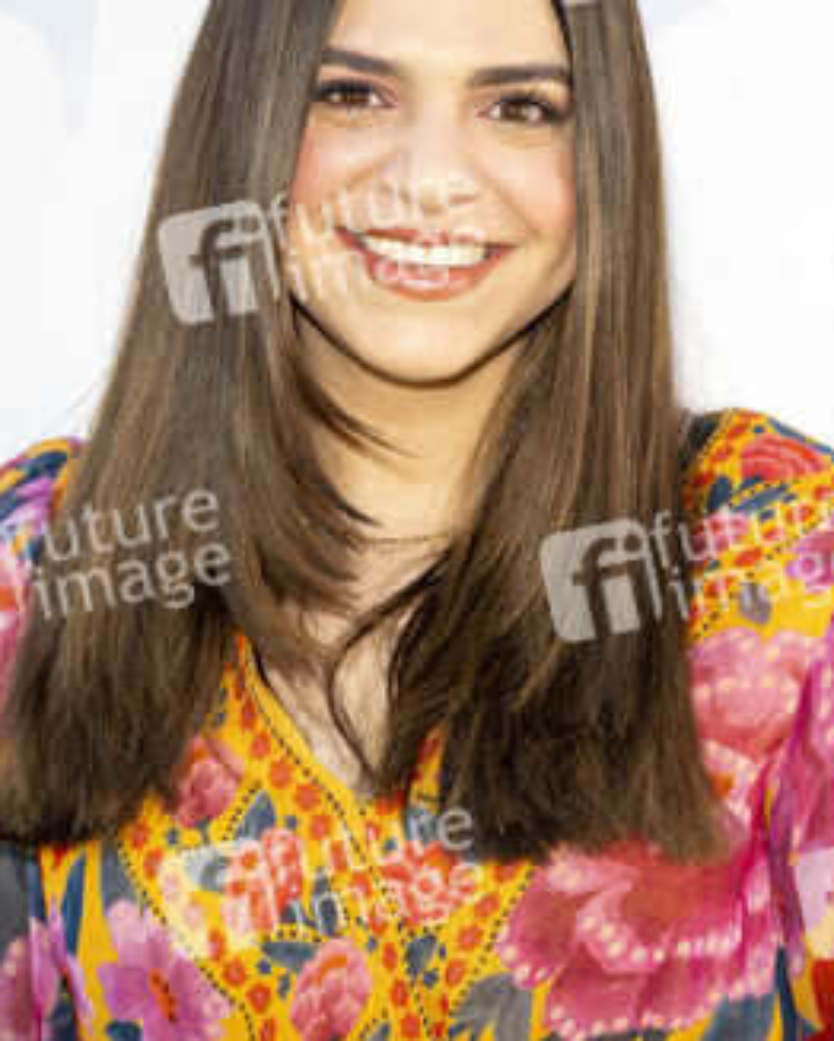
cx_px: 414
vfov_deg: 16.3
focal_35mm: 118
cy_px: 407
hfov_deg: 13.1
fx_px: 3637
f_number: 5.6
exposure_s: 1/200
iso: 200
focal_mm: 103
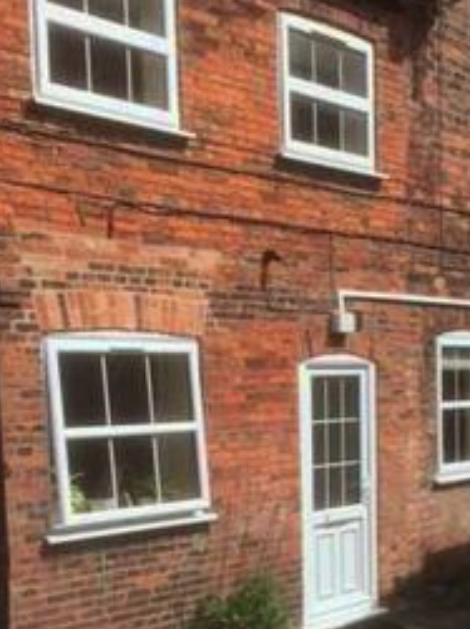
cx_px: 382
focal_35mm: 61
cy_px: 489
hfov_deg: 23.6
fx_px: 1106
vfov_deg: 31.0
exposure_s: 1/2160
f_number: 2.2
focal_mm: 4.15
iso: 32
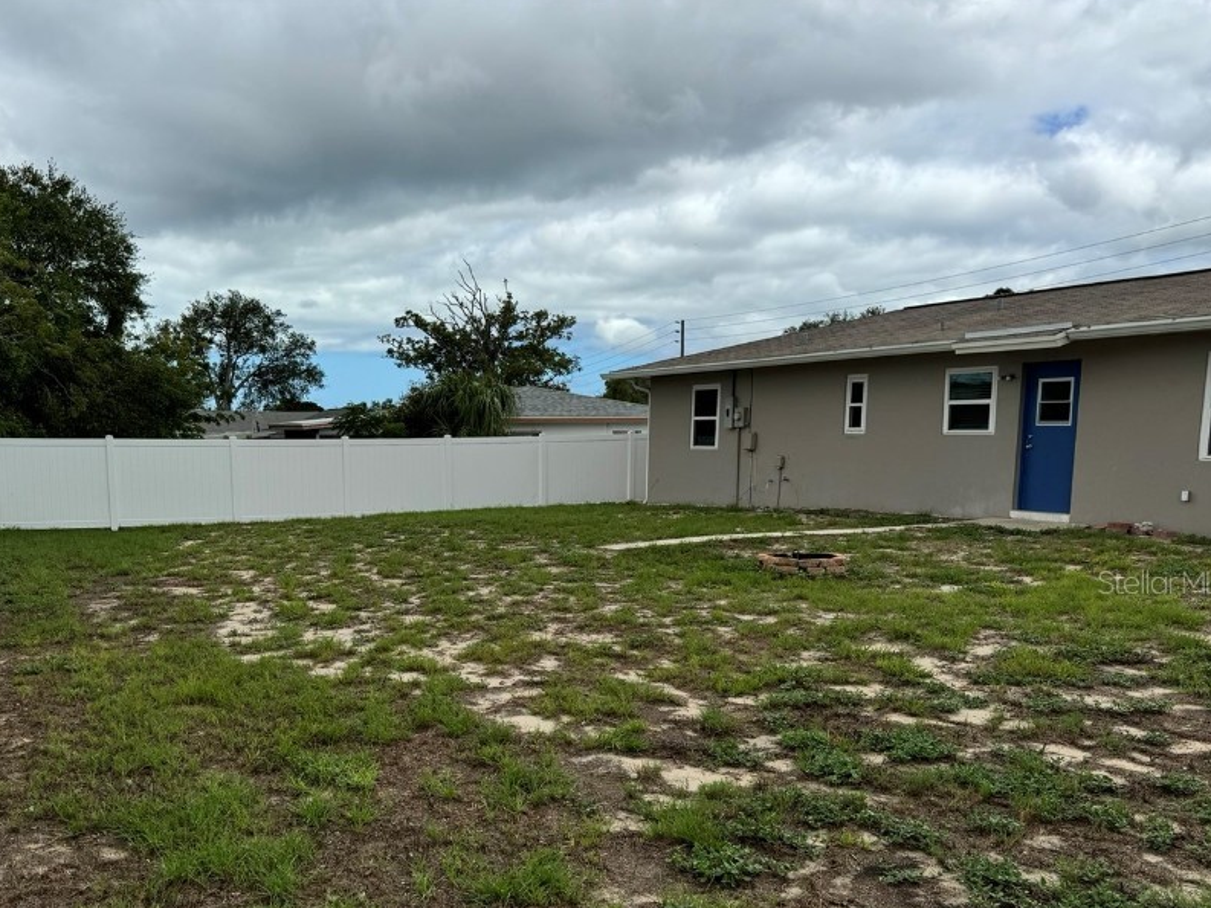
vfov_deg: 45.0
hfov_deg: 57.7
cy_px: 581
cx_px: 460
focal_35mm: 31
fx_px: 1085
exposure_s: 1/4049
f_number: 1.78
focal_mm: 6.76
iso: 80
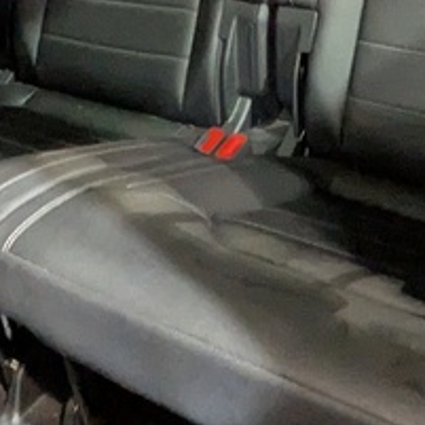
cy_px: 17
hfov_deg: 27.3
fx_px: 875
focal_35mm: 63
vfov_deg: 26.1
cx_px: 218
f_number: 2.2
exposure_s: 1/15
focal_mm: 1.83
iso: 331
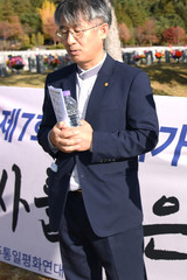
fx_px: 584
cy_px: 106
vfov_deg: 26.9
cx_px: 227
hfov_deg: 17.3
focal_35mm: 75
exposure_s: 1/200
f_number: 5
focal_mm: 30
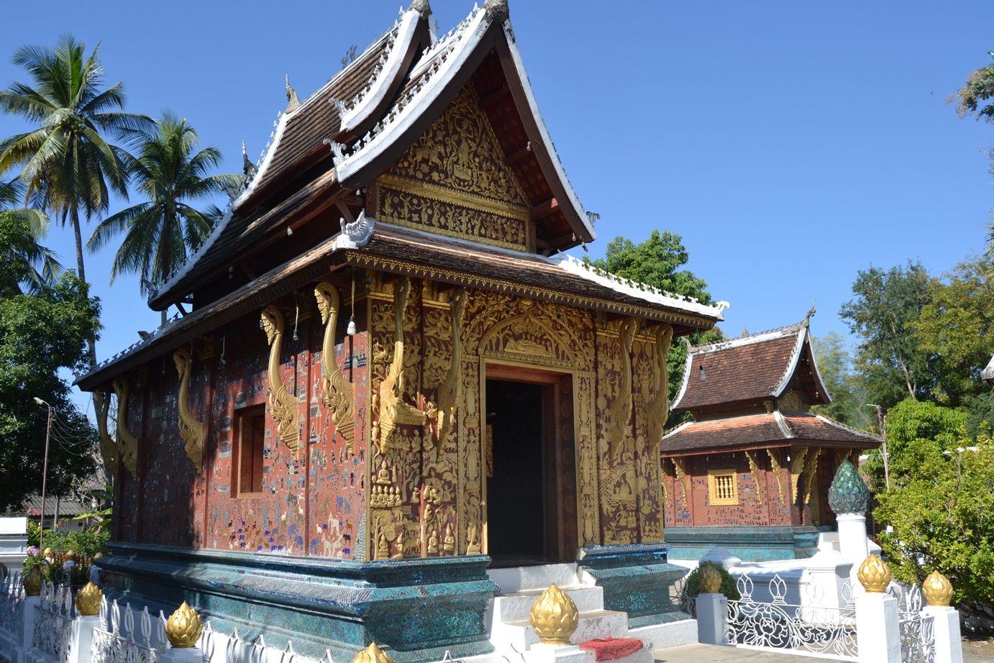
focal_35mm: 30
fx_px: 828
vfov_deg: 43.6
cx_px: 497
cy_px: 332
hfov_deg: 61.9
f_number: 7.1
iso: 100
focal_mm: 20
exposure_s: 1/200
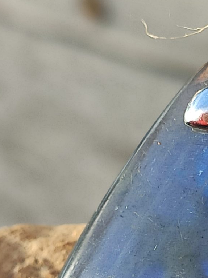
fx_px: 697
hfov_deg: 16.8
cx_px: 182
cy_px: 194
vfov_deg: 22.4
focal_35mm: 87
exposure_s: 1/318
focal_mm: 4.77
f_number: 1.75
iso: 112
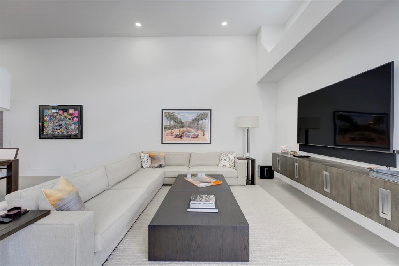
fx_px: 155
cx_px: 200
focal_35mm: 14
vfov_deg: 81.2
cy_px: 133
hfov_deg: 104.2
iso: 400
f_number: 9
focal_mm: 14
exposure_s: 1/20
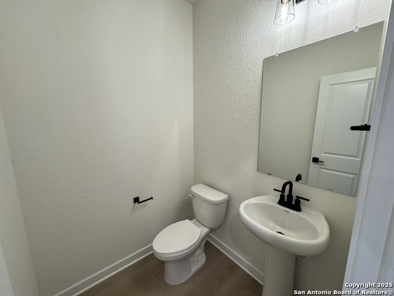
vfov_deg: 85.7
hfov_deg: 102.1
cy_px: 148
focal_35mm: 14
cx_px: 197
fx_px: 159
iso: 250
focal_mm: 2.22
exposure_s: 1/120
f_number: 2.2
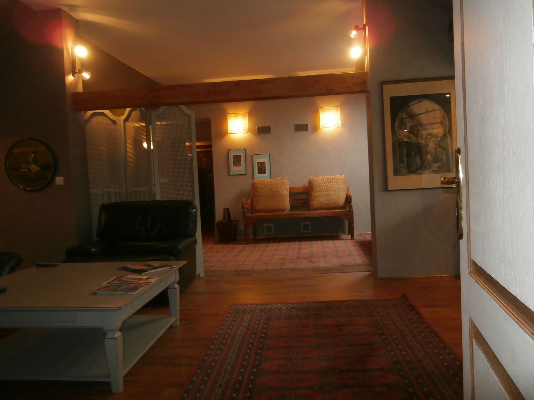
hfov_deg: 67.3
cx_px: 267
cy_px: 200
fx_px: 401
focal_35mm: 26
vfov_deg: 53.1
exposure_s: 1/30
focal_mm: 4.7
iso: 200
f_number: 2.8
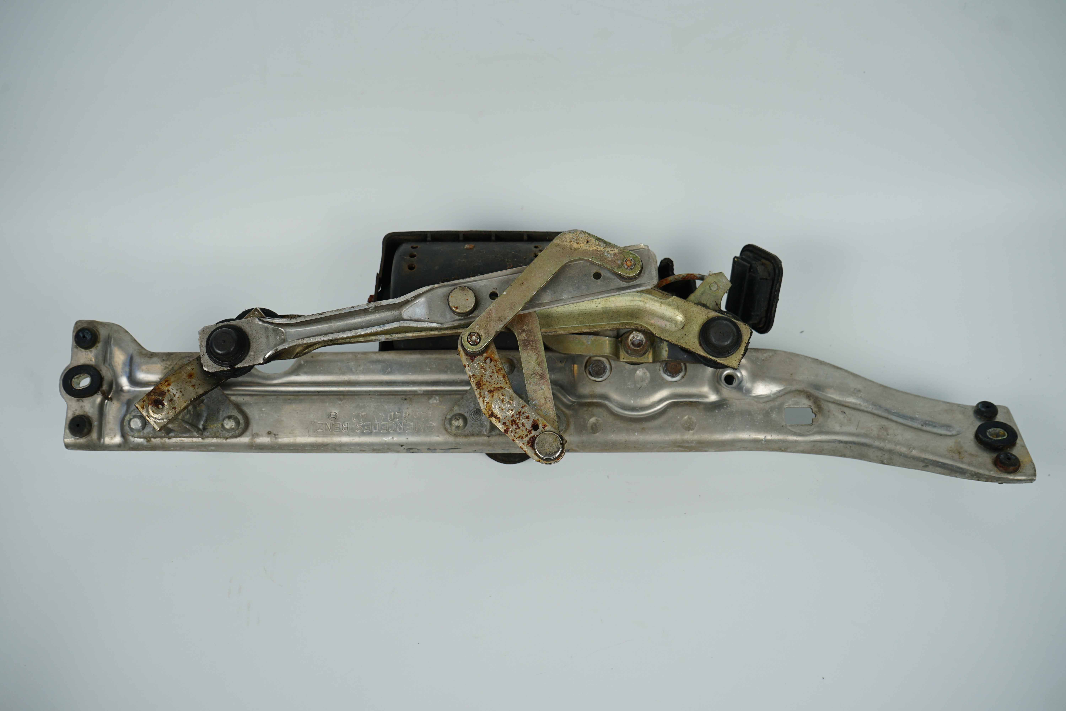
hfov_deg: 51.9
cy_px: 356
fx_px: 1096
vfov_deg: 35.9
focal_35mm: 37
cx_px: 533
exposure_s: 1/200
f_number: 7.1
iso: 200
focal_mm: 37
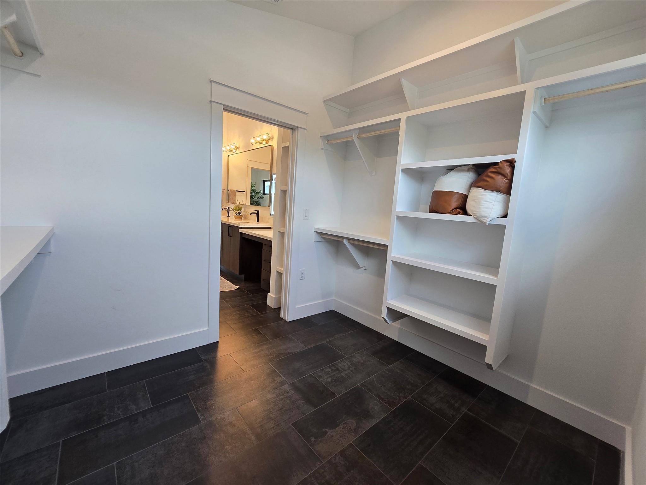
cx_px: 323
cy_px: 242
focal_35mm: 13
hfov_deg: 106.2
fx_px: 243
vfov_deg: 89.9
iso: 80
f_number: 2.2
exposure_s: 1/60
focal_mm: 2.2
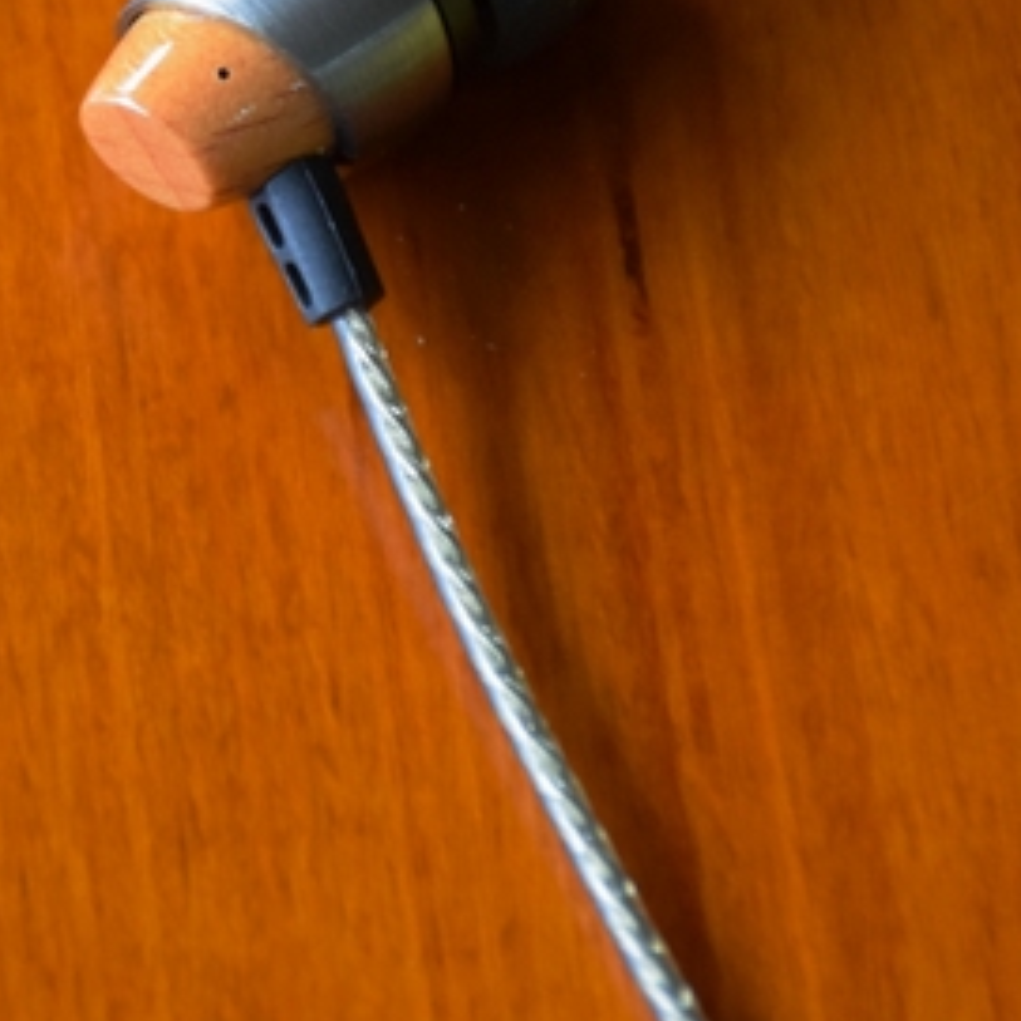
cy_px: 145
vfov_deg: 4.0
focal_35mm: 437
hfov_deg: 4.0
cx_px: 264
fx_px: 14583
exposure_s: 1/100
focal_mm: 116
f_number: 5.6
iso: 3200
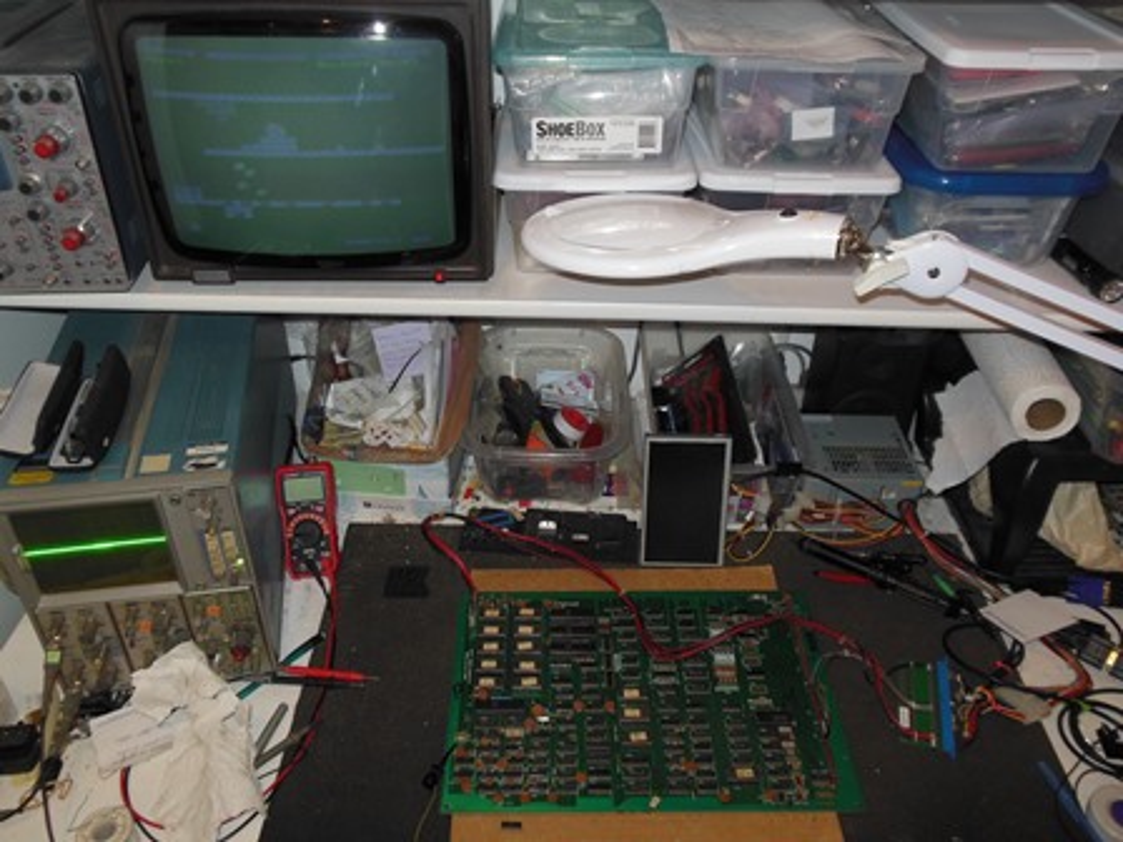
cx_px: 562
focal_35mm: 25
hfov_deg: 69.4
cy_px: 421
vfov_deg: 54.9
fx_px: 811
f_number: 3.2
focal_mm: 4.5
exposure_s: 1/25
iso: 200
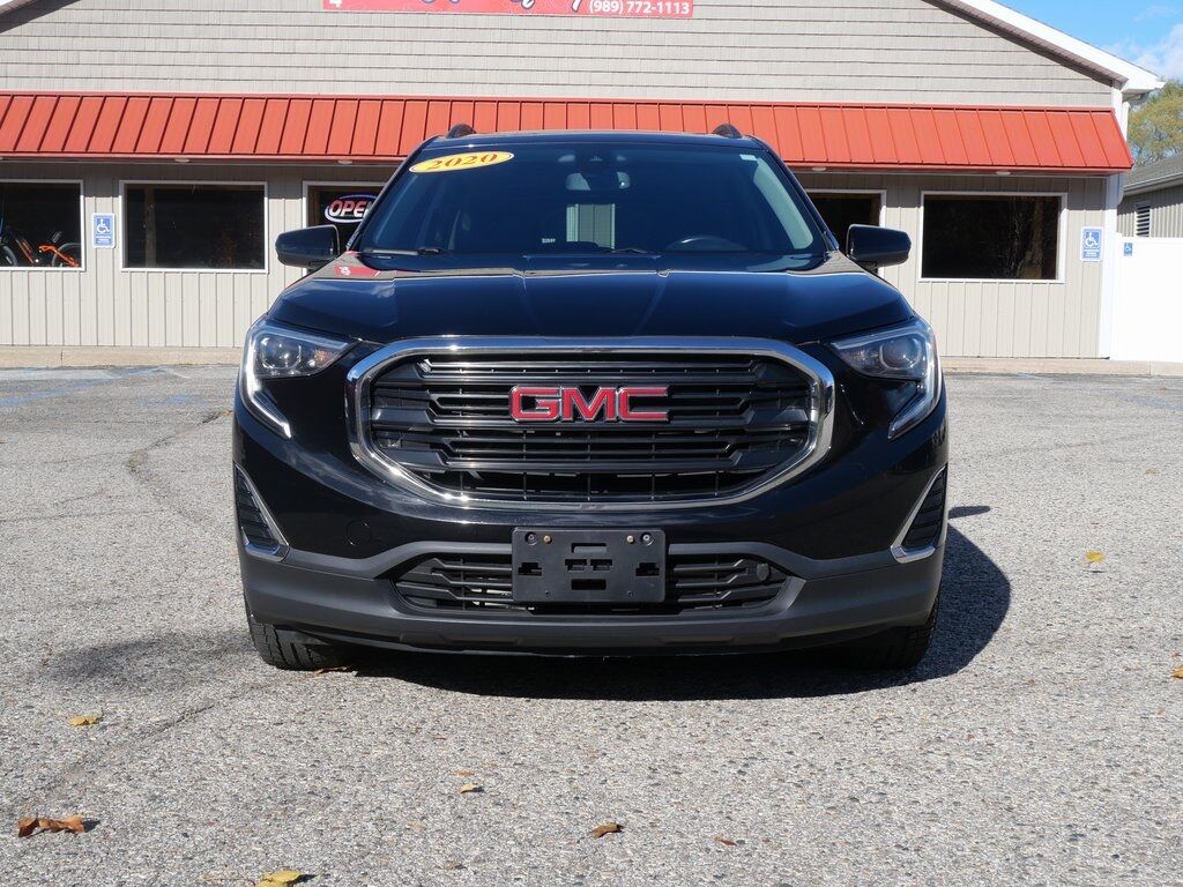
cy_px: 444
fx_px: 1367
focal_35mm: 40
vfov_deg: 36.0
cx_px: 592
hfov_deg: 46.8
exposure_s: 1/320
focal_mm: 20
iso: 200
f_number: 9
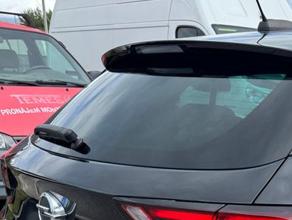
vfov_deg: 21.6
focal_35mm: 63
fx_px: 532
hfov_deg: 27.7
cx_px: 332
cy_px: 264
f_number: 1.78
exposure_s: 1/1425
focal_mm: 6.76
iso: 80
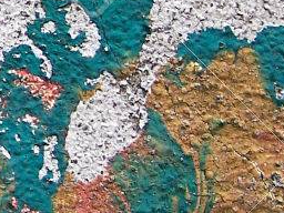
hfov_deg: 10.0
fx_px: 1583
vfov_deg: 7.6
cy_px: -26
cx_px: -106
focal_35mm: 193
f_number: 3.2
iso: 100
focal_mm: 6.3
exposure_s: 1/200
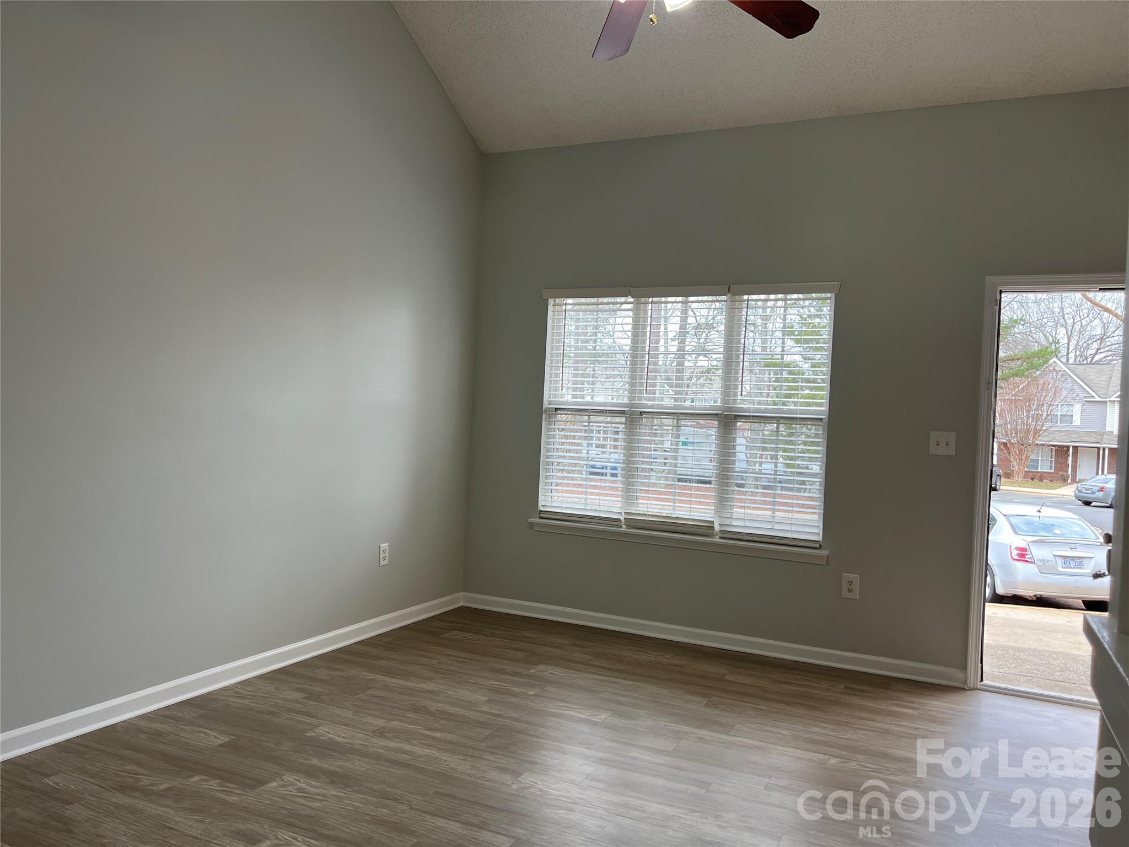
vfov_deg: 53.1
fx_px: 848
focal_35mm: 26
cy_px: 424
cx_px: 564
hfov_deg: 67.3
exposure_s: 1/120
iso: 50
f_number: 1.5
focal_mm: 5.7
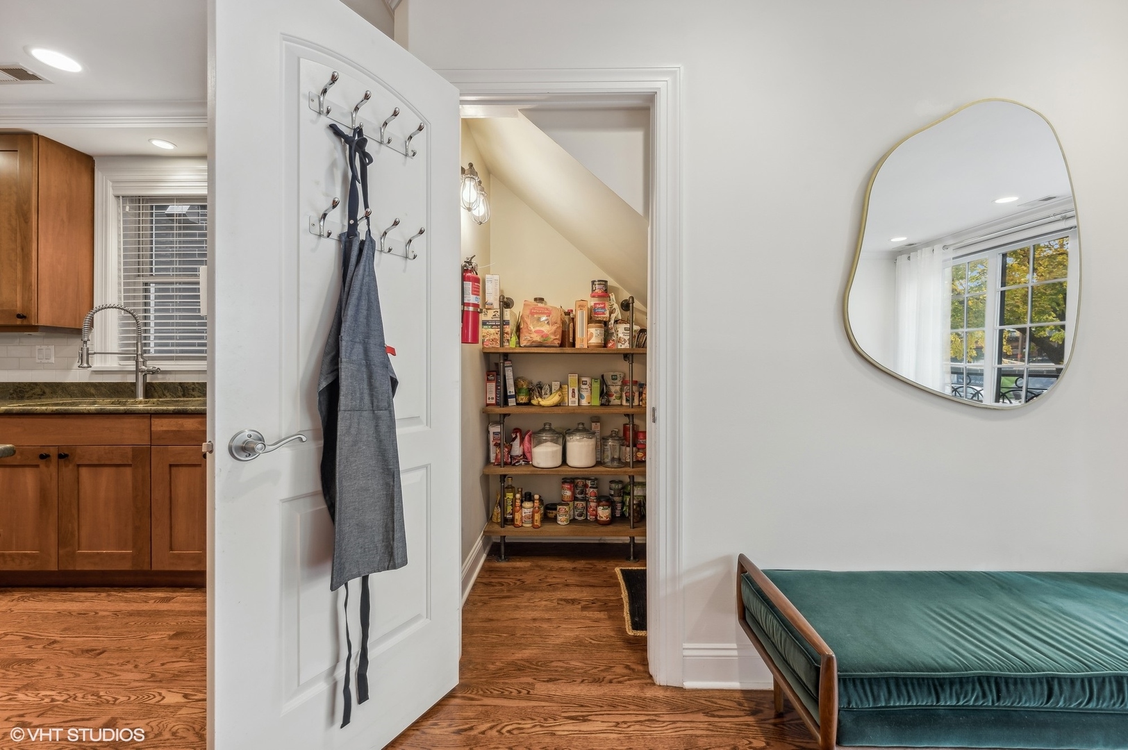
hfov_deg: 104.3
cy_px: 375
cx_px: 564
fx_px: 438
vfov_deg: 81.1
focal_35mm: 14
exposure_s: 1/2.5
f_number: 10
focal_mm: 14
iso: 100
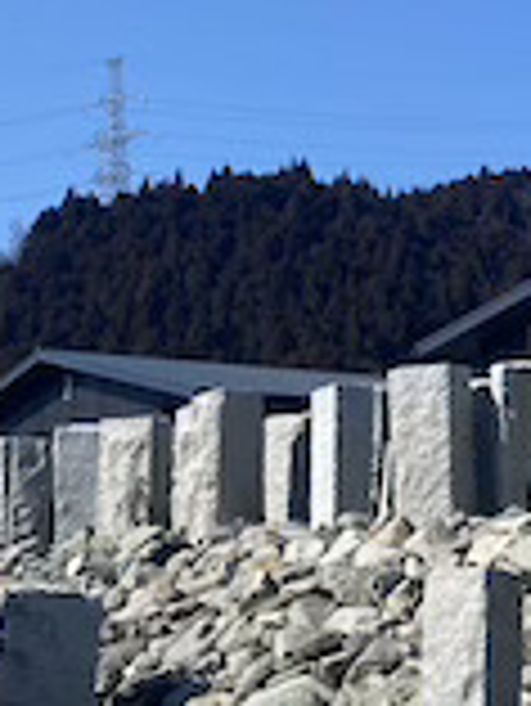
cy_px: 526
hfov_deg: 13.5
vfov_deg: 18.4
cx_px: 693
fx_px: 2165
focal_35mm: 106
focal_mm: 4.25
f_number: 1.8
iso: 32
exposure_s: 1/3497
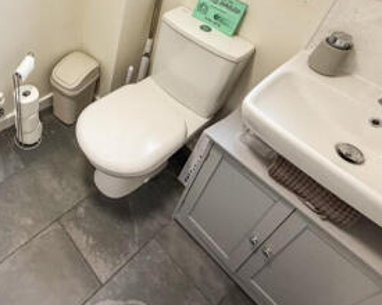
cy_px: 34
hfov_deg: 55.4
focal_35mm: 29
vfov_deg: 45.6
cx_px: 67
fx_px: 328
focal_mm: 2.22
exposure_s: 1/110
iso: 200
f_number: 2.2
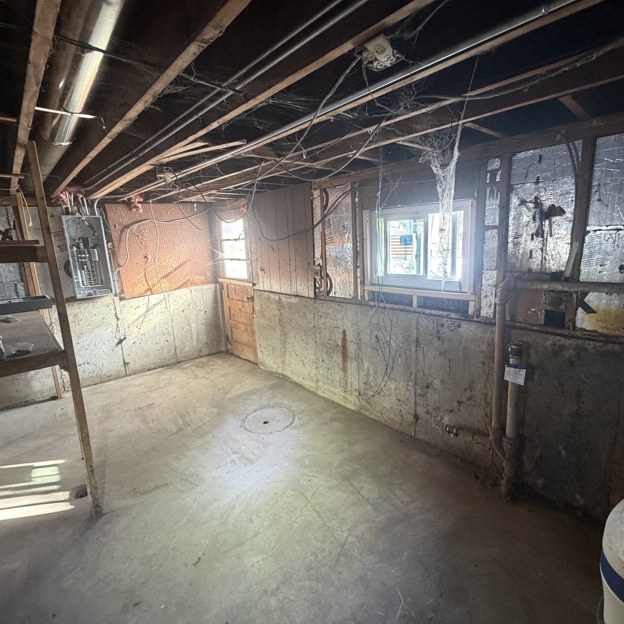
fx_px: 347
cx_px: 342
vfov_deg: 84.0
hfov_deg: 83.7
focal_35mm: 17
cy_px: 307
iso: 400
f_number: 2.2
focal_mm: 2.22
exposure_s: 1/60
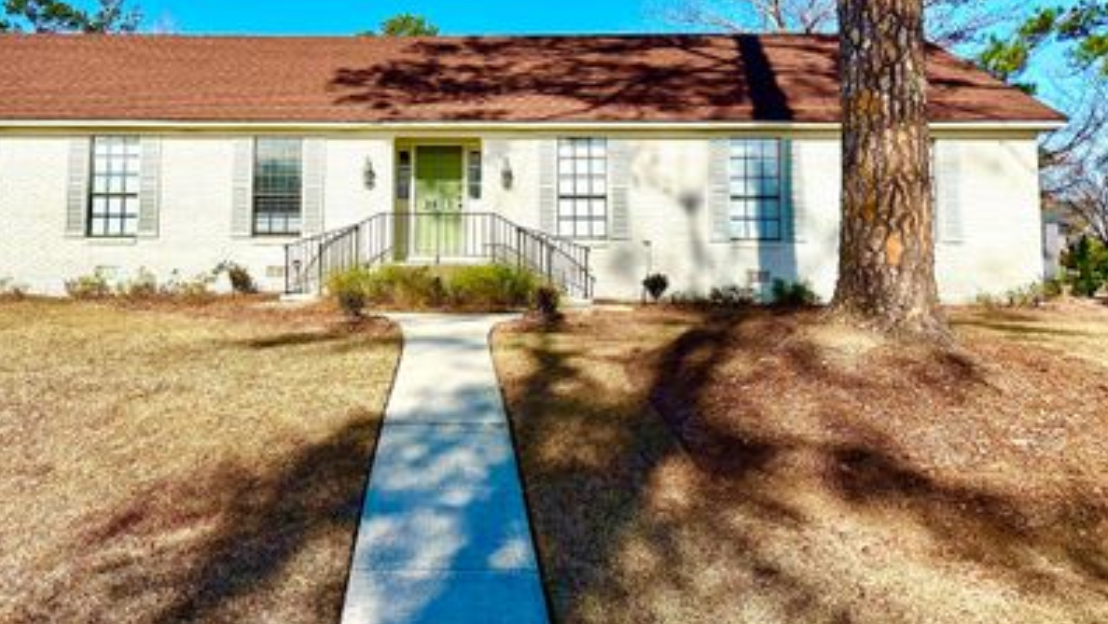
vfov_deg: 35.0
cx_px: 422
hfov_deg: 58.8
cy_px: 164
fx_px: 970
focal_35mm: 33
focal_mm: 6.86
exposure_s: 1/7042
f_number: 1.78
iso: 80
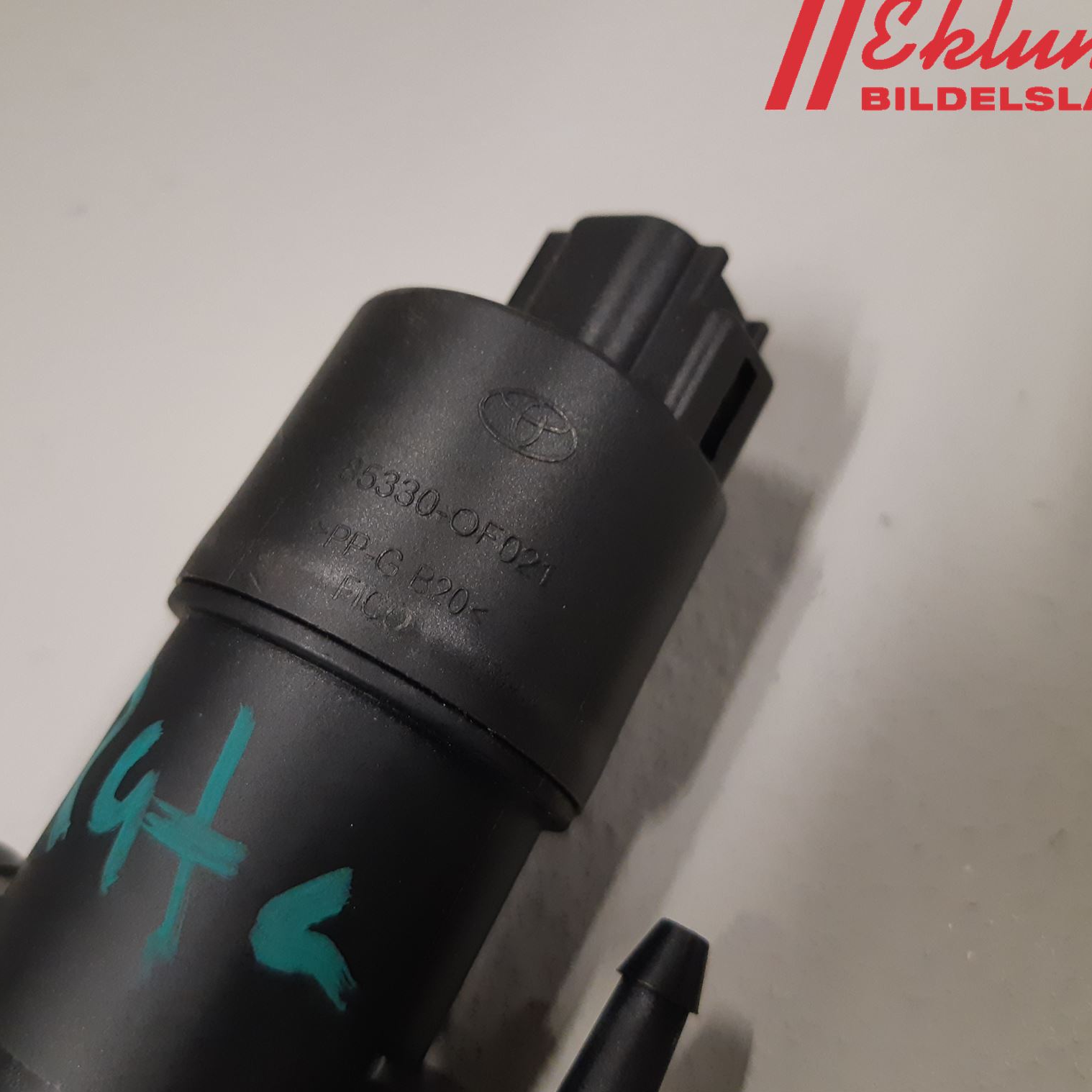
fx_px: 1106
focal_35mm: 31
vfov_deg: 52.5
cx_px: 470
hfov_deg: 52.4
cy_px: 541
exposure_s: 1/50
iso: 250
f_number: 1.7
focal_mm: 3.93
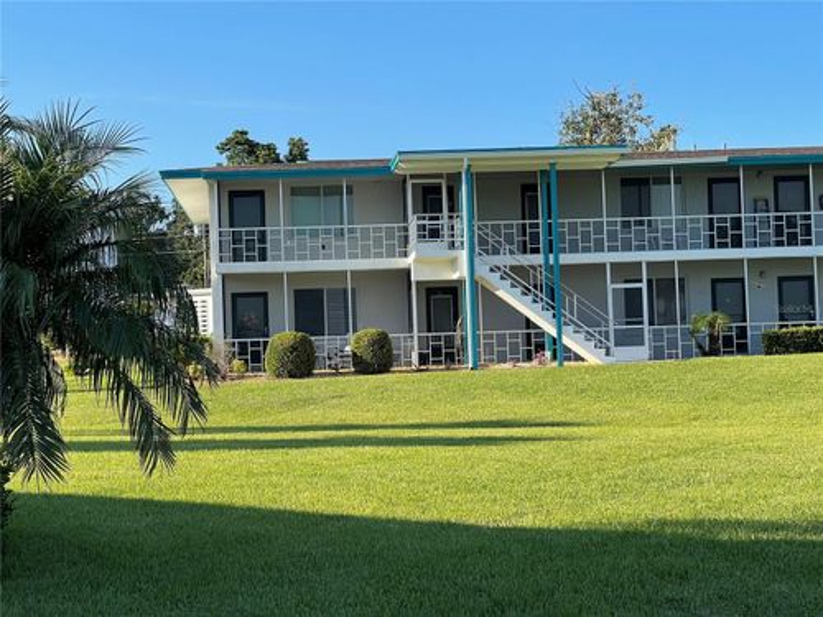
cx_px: 412
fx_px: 1522
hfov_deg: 30.3
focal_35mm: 64
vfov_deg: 22.9
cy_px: 308
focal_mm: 7.5
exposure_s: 1/595
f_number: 2.2
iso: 20
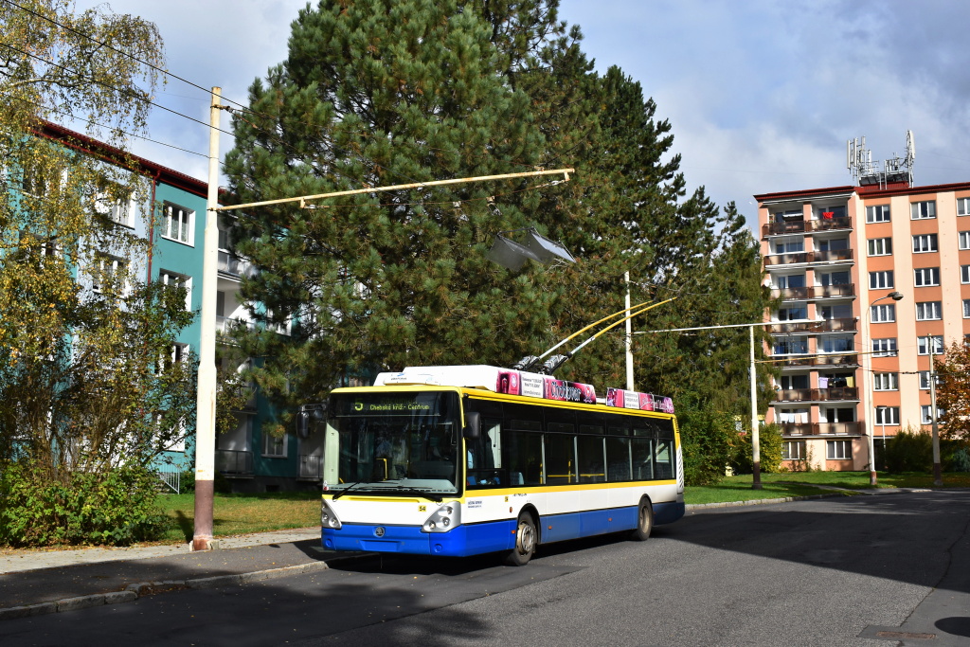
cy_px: 324
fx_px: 1132
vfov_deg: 31.9
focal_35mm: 42
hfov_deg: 46.4
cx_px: 485
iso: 200
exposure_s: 1/400
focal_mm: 28
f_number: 10
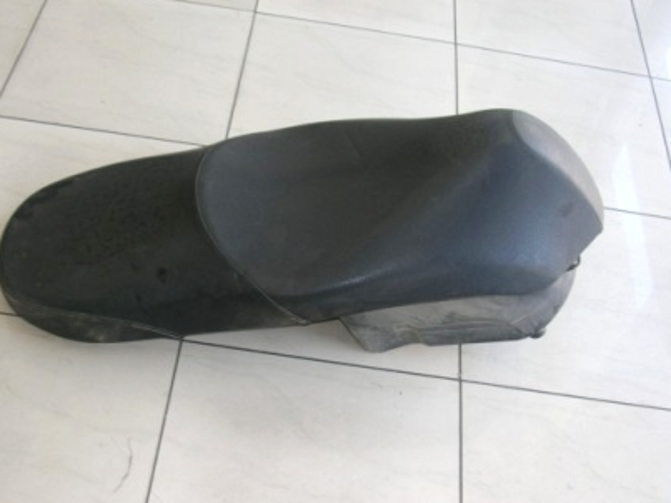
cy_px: 274
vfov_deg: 29.1
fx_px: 969
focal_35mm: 50
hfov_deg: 38.2
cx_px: 311
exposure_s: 1/30
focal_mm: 7.5
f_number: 3.1
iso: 50
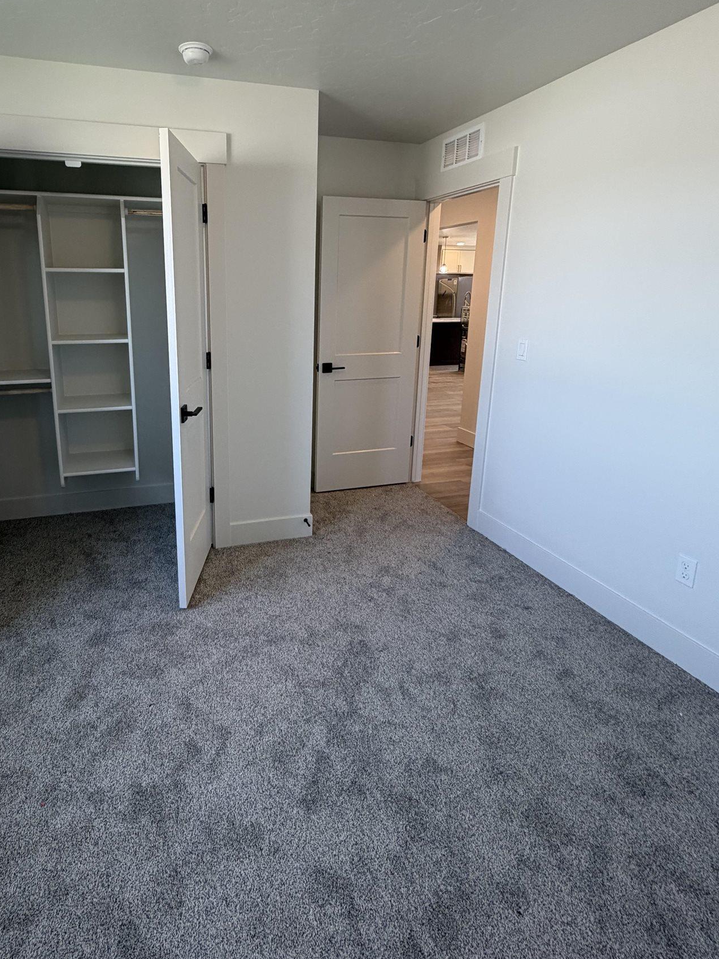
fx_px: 526
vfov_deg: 84.2
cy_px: 412
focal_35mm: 19
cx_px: 267
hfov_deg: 67.6
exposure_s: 1/121
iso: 160
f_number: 2.2
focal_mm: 2.22
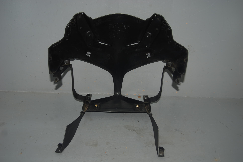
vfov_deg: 32.0
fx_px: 284
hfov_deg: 46.3
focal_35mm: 42
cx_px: 122
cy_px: 81
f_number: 4
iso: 100
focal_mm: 28
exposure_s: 1/125
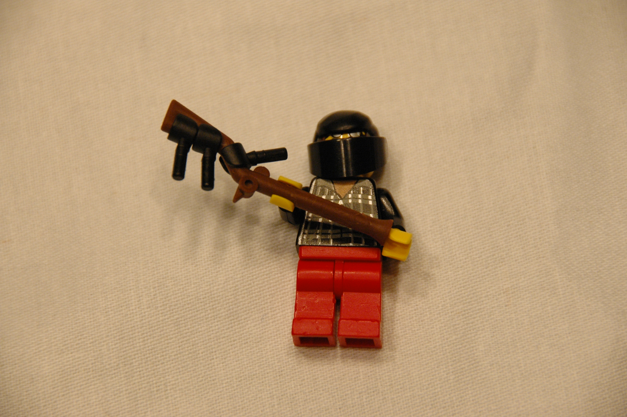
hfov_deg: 6.9
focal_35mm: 300
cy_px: 208
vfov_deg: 4.6
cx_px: 314
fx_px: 5220
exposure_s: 1/25
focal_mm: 200
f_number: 5.6
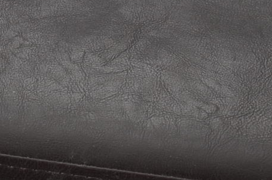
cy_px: 58
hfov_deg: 6.4
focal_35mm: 309
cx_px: -326
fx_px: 2329
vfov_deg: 4.4
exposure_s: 1/125
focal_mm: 38
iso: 200
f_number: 9
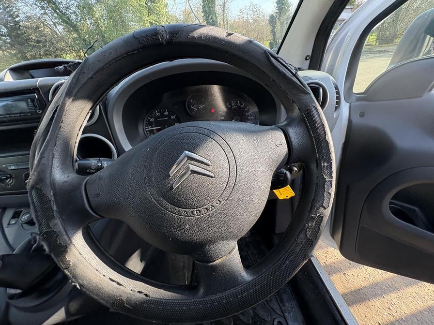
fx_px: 176
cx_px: 217
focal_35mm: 14
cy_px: 162
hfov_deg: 102.1
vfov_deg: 85.7
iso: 64
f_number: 2.2
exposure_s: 1/148
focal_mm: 2.22
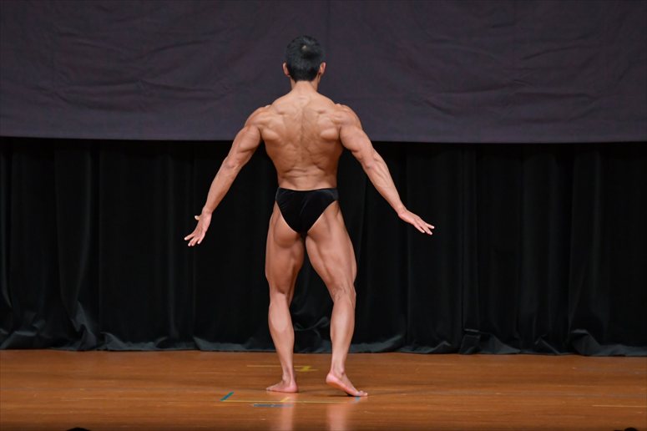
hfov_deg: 7.2
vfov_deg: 4.8
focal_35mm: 285
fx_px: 5120
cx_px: 324
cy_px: 216
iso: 4000
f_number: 5.6
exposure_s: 1/400
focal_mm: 190
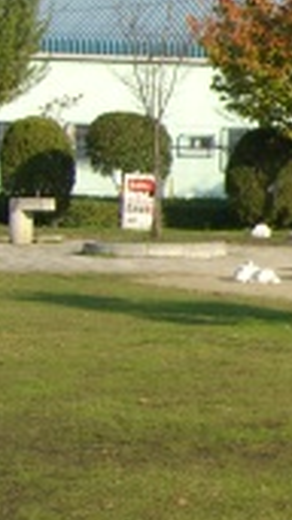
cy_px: 167
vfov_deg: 13.9
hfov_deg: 7.1
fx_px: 2137
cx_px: 843
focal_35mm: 155
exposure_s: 1/400
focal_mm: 7.9
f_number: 4
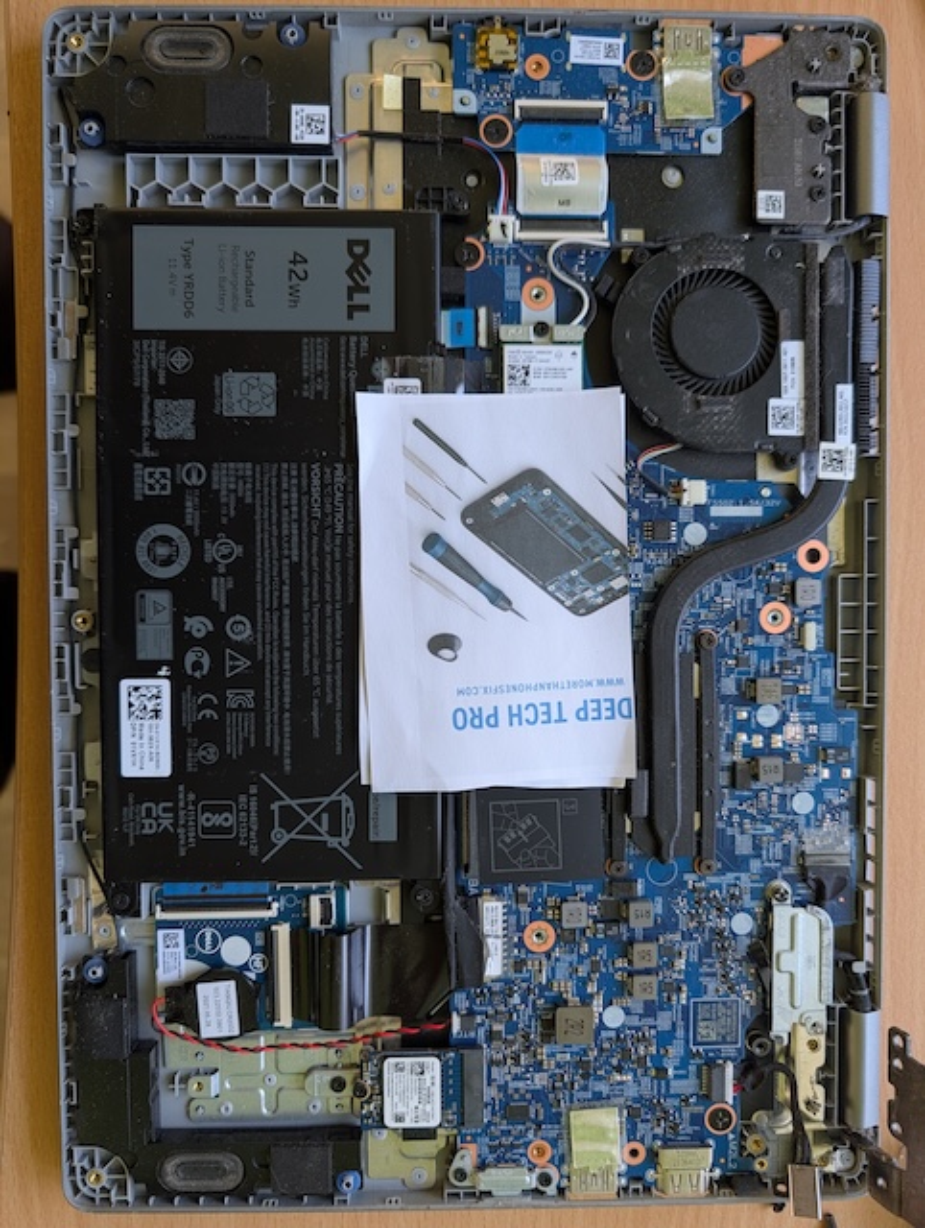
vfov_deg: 71.5
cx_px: 462
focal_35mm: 24
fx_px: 853
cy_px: 614
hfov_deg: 56.9
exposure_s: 1/169
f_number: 1.68
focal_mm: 6.9
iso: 289
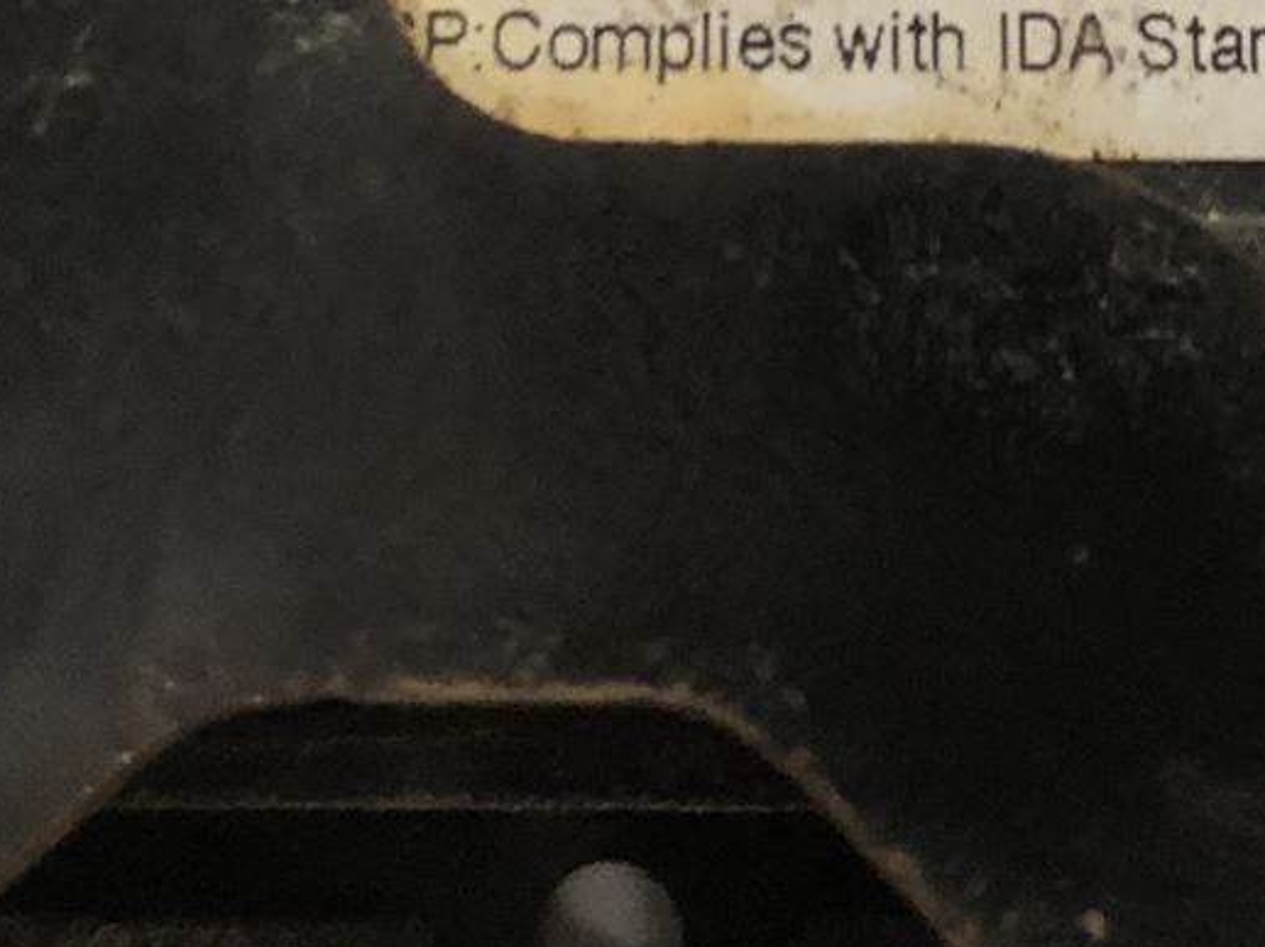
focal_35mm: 111
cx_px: 1042
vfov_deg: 12.3
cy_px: -705
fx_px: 4054
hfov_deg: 17.6
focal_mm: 3.99
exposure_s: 1/11
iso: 100
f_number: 1.8
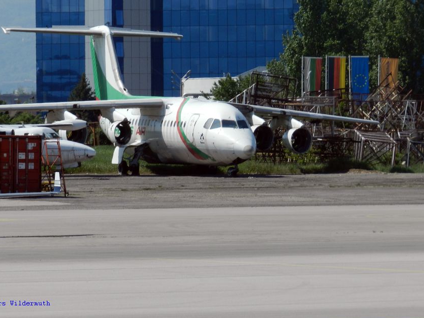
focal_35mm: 377
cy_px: 145
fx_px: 4617
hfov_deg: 5.3
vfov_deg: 3.9
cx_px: 175
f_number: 5.4
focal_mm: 55
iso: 160
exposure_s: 1/1250
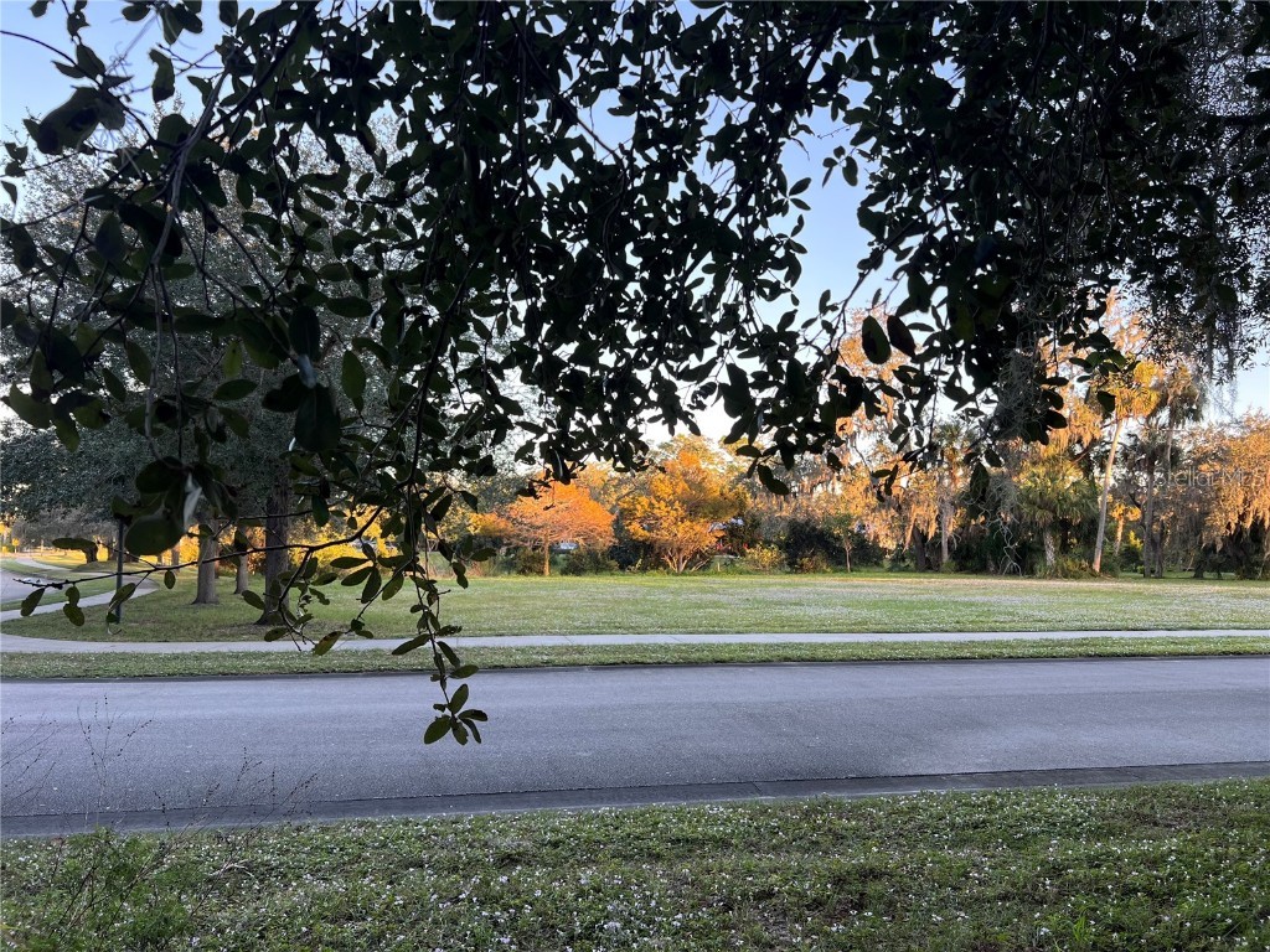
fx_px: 954
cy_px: 476
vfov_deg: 53.1
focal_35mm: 26
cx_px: 635
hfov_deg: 67.3
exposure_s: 1/170
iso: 40
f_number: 1.5
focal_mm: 5.7
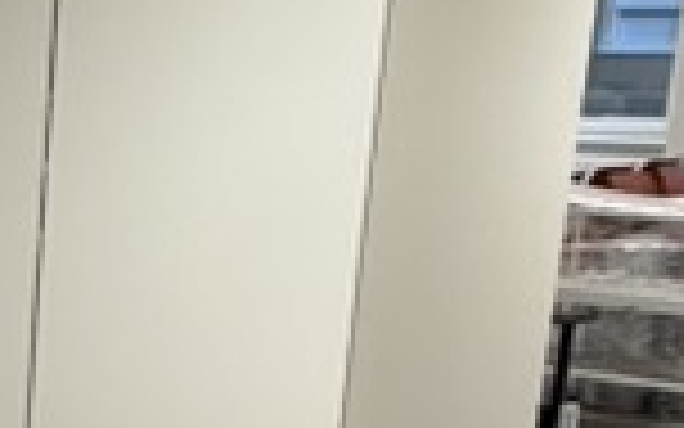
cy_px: 509
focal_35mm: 100
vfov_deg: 12.8
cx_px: -558
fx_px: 1864
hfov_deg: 17.0
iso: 125
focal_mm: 2.22
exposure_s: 1/100
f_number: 2.2
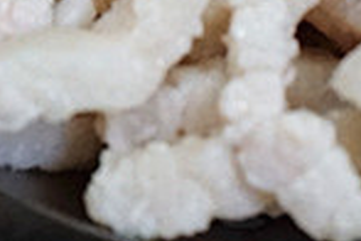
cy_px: -306
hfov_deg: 6.8
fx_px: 3008
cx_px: 444
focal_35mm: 300
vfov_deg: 4.5
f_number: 5
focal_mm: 55
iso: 6400
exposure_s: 1/60
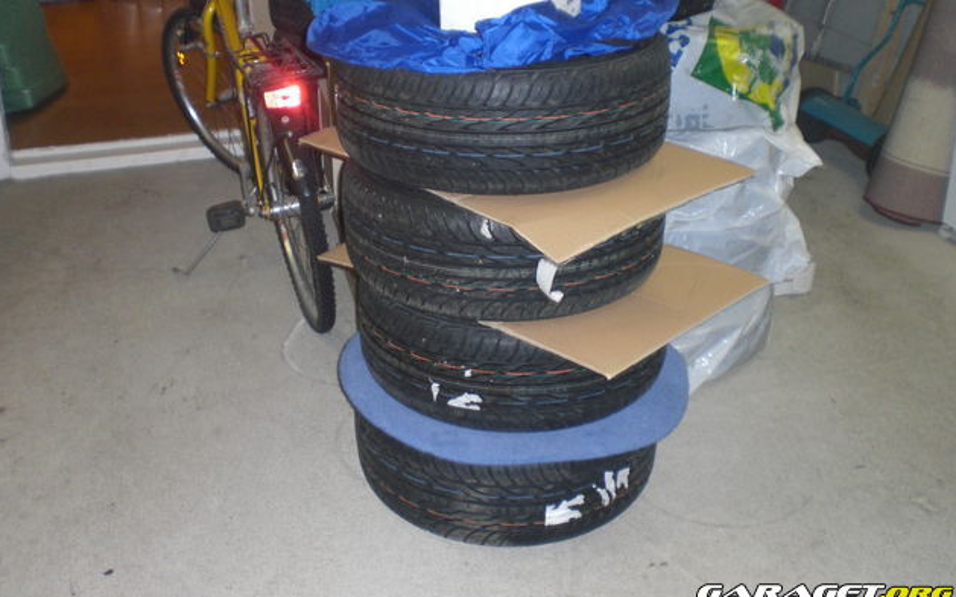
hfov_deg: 48.2
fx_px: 1068
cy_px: 243
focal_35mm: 41
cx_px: 471
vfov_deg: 31.2
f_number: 3.1
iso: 200
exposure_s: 1/60
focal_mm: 6.3
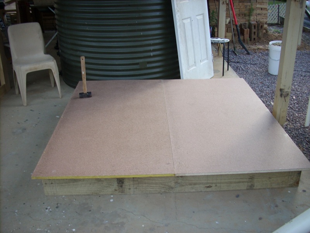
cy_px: 116
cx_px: 155
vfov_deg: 38.7
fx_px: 331
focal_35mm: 37
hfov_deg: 50.1
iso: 64
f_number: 2.8
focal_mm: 6.2
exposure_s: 1/40.6
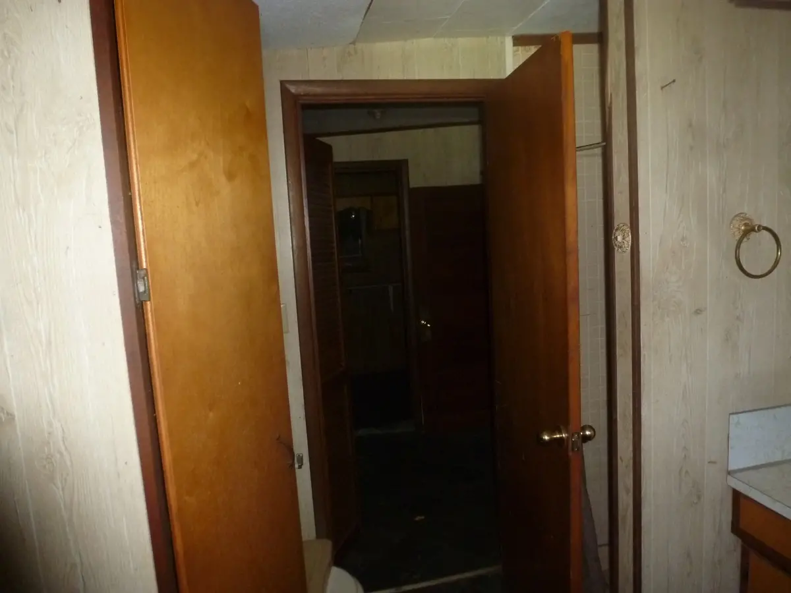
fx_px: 548
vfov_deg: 56.8
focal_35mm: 24
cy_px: 296
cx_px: 396
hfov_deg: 71.6
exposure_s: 1/60
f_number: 3.3
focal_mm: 4.3
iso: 400
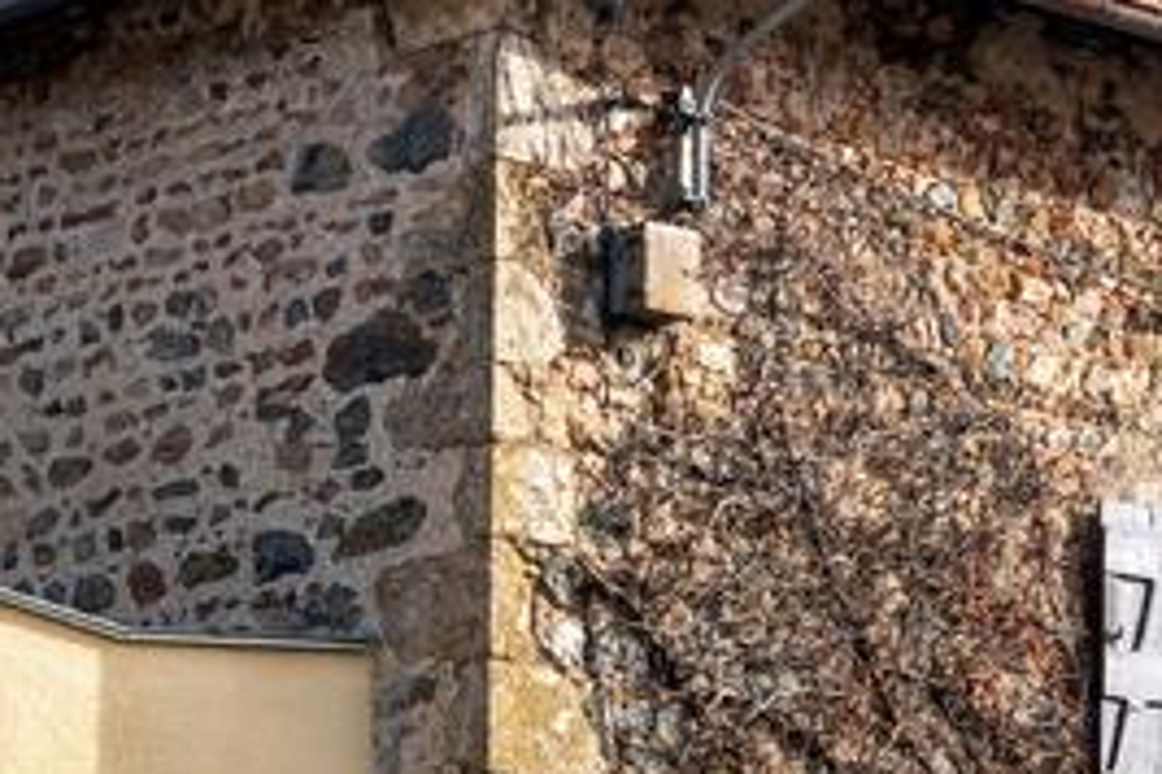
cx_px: -498
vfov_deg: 11.4
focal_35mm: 118
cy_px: 952
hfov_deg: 16.1
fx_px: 3808
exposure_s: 1/125
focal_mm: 35
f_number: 14
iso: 320
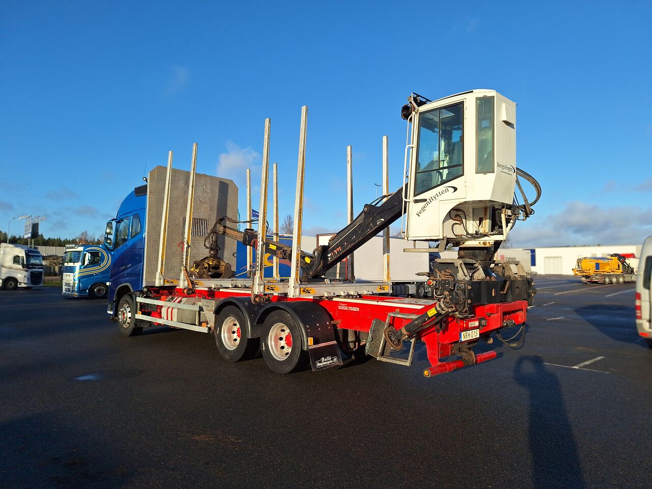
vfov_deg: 58.9
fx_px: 433
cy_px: 244
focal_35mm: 23
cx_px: 326
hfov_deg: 73.9
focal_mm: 5.54
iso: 40
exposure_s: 1/2882
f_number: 1.8
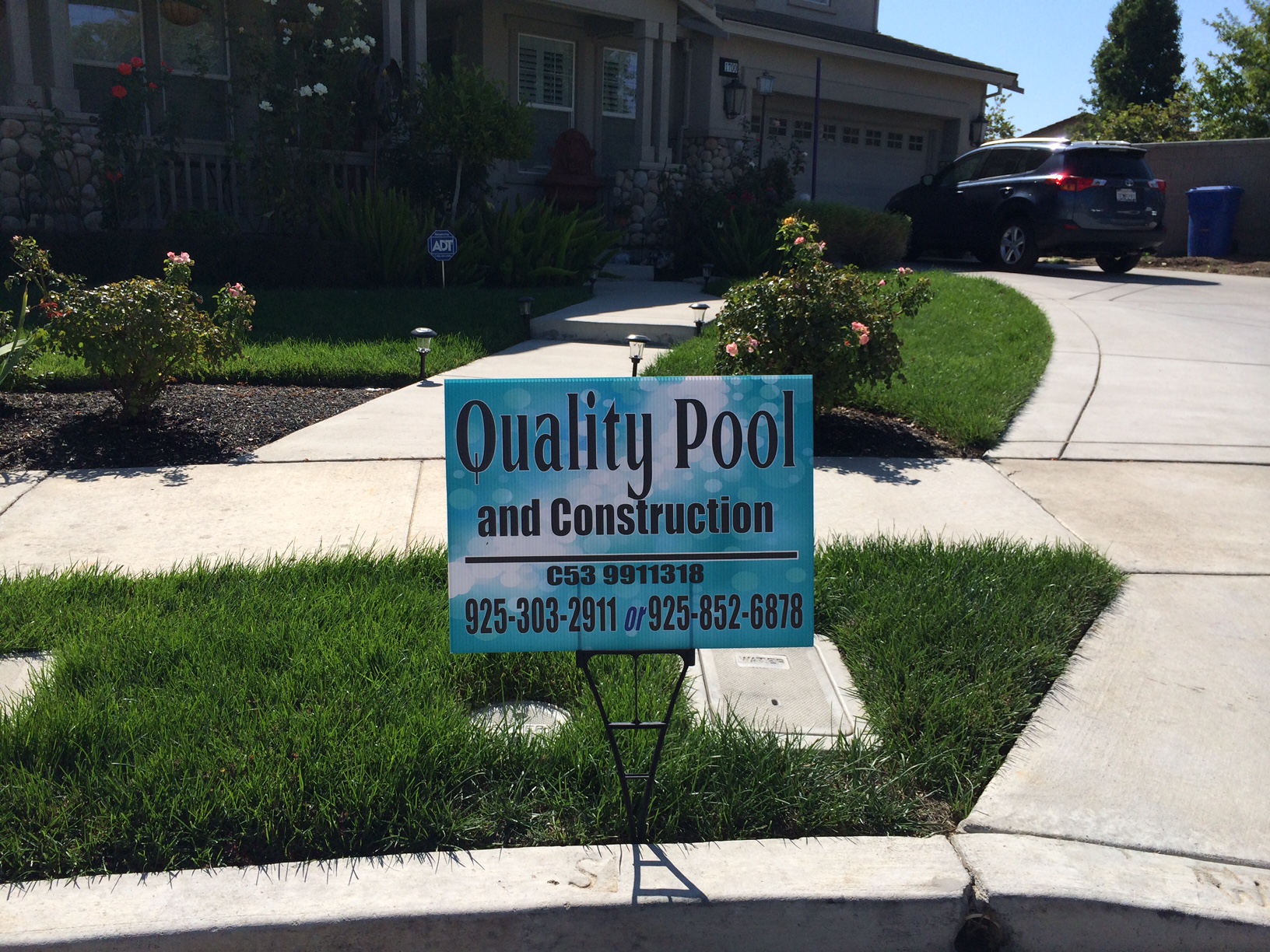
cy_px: 476
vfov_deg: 46.8
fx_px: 1101
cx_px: 635
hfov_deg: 60.0
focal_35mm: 30
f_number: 2.2
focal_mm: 4.12
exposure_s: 1/3165
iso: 32
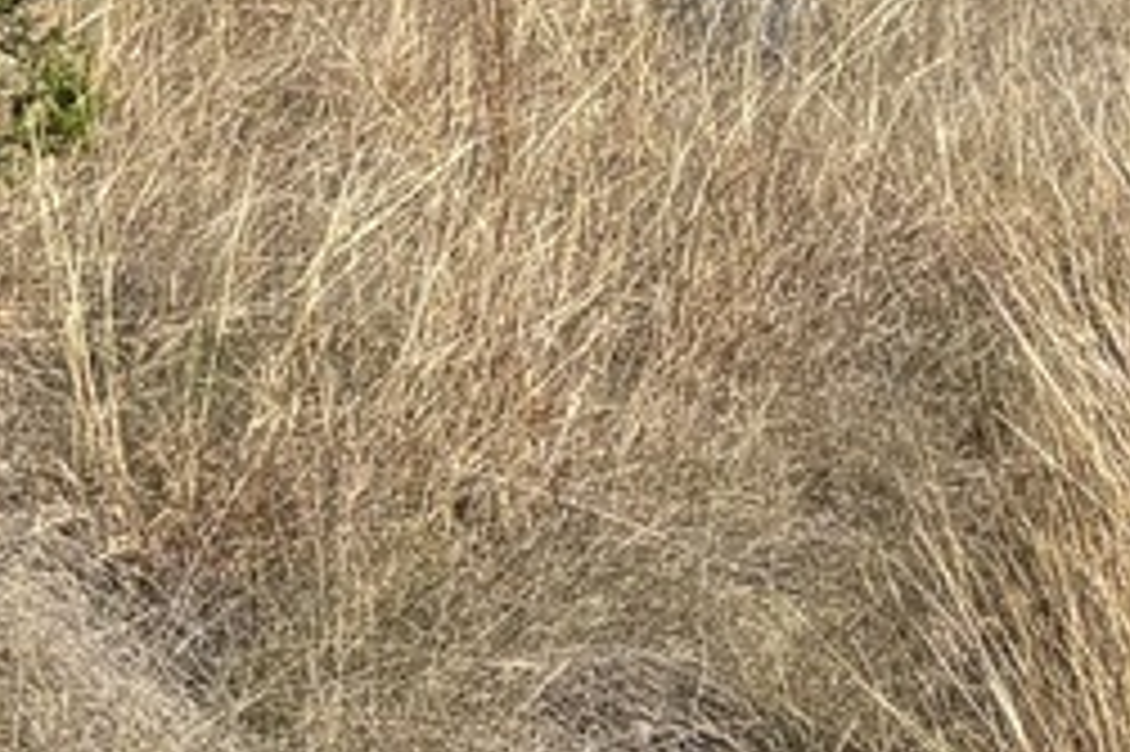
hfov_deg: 12.4
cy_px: -365
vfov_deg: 8.6
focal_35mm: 155
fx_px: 4862
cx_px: -725
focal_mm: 5.96
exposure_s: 1/2513
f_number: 1.6
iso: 50
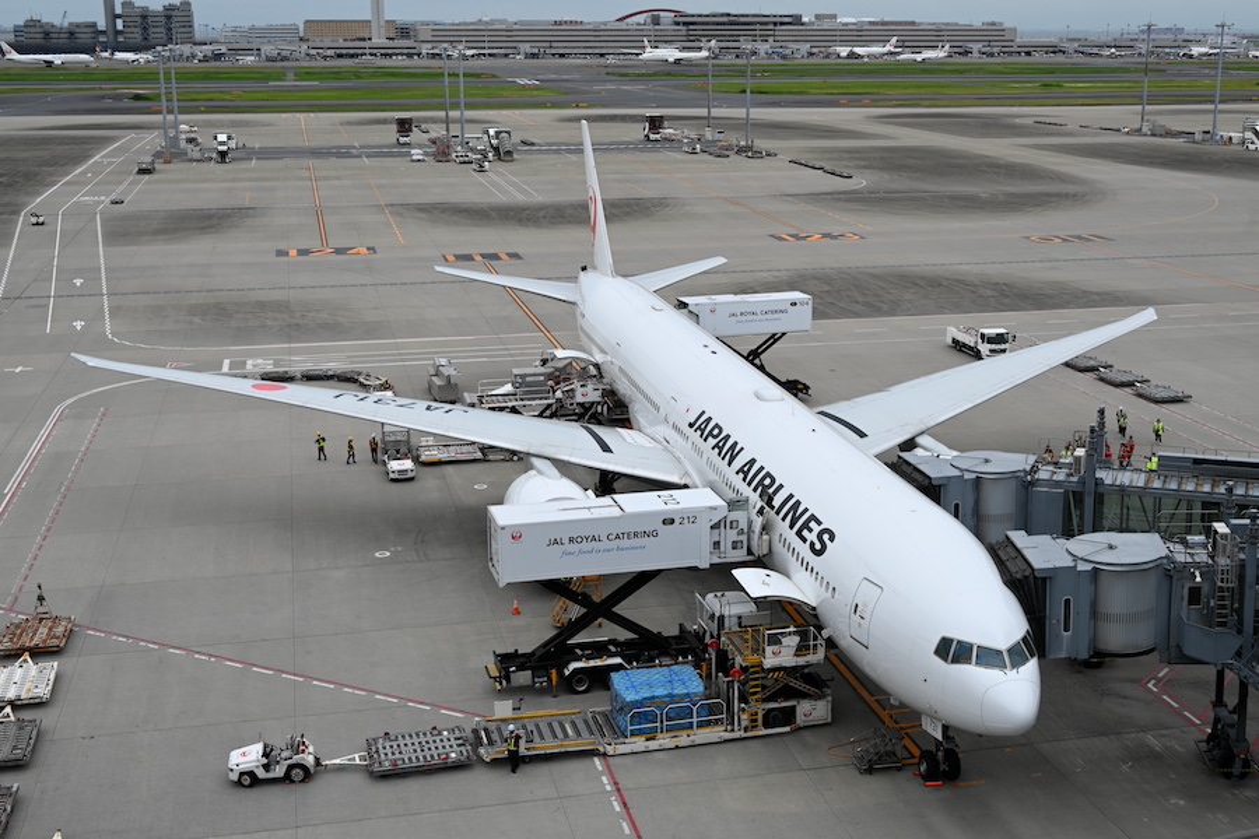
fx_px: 1399
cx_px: 630
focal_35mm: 40
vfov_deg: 33.4
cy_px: 420
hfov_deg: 48.5
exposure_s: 1/320
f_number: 8
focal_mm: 40
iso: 100
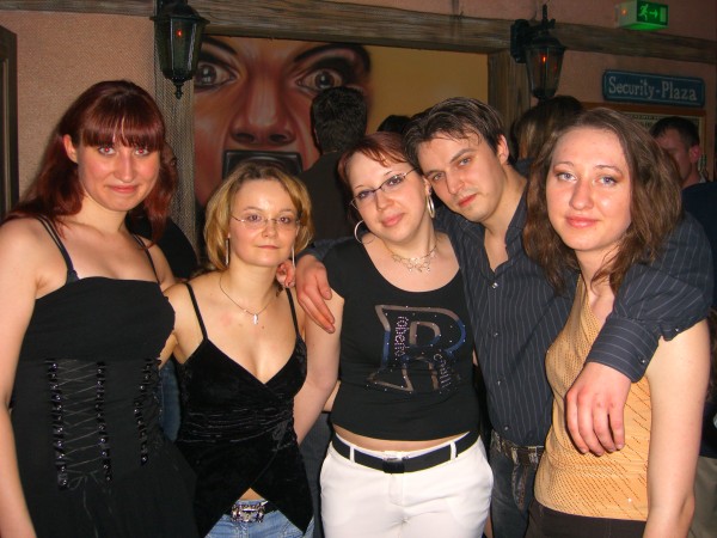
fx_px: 787
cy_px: 269
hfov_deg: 49.0
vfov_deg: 37.7
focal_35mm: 38
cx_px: 358
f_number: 2.8
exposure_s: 1/60
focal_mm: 7.9
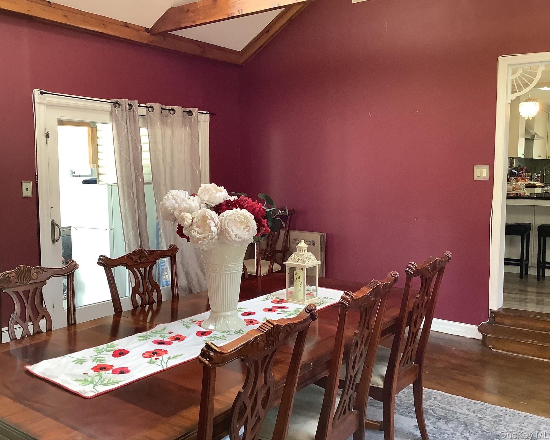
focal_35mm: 33
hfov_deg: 54.2
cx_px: 259
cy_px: 217
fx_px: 537
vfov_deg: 44.5
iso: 100
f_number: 2.4
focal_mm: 3.3
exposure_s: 1/50
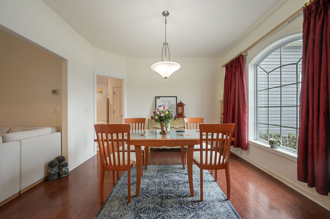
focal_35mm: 14
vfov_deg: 81.1
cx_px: 165
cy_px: 110
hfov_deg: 104.3
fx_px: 128
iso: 320
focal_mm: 14
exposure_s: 1/2.5
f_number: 8
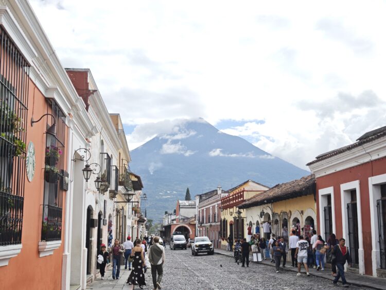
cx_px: 193
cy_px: 145
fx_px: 513
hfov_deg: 41.2
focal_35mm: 46
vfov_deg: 31.5
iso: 50
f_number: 1.63
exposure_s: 1/1556
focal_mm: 8.72
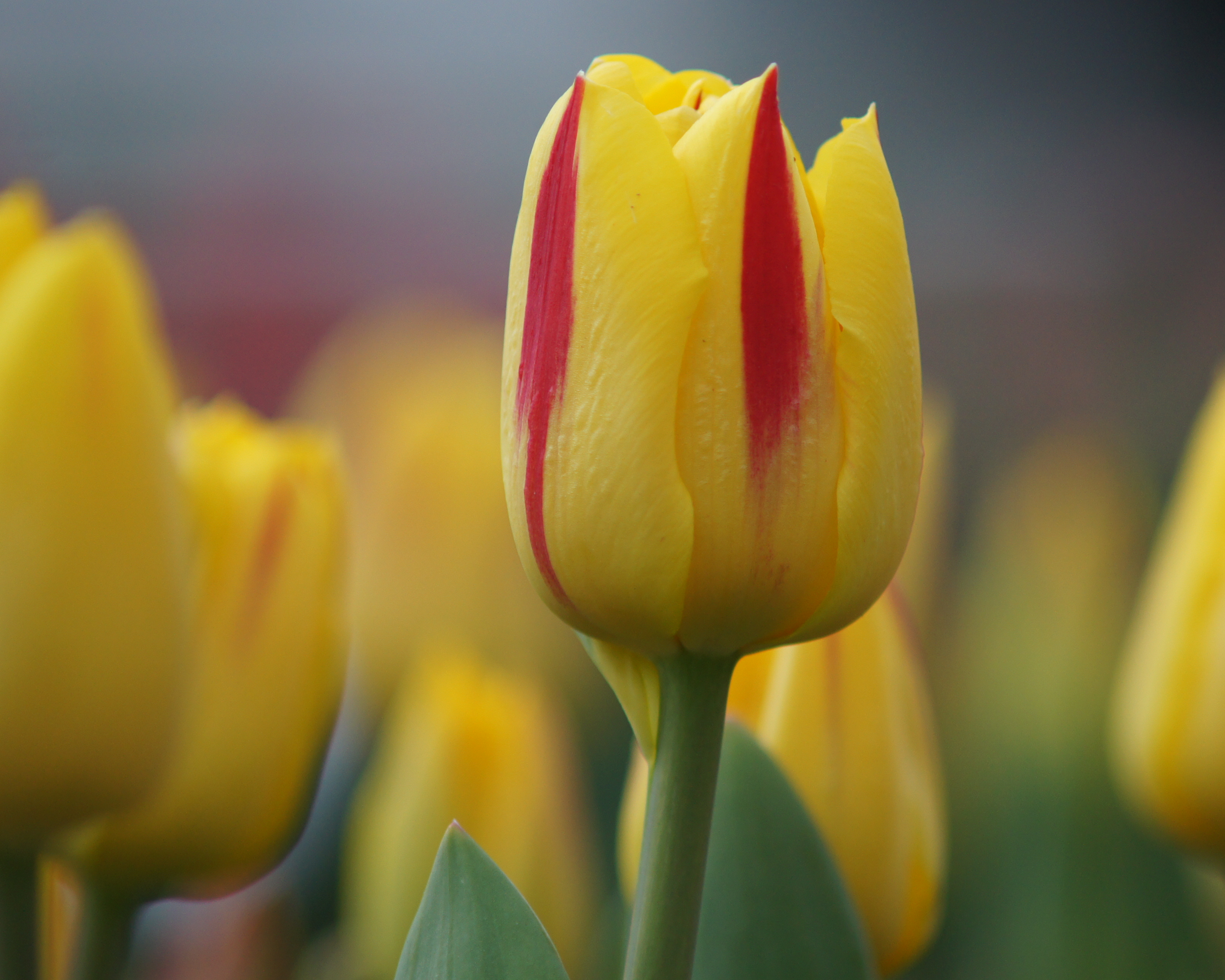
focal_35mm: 302
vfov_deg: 5.1
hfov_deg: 6.4
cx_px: 758
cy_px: 421
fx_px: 10949
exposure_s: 1/250
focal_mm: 150
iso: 400
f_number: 4
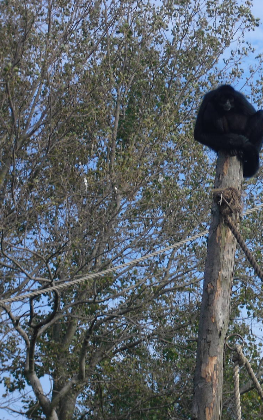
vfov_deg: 13.8
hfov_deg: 8.6
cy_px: 210
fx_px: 1744
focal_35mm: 152
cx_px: 273
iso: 64
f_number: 5.6
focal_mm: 18.9
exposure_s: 1/200
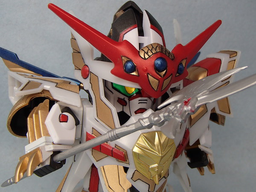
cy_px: 96
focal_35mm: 37
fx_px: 274
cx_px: 128
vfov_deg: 38.7
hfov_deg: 50.1
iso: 200
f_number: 4.7
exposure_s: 1/160
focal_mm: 6.64
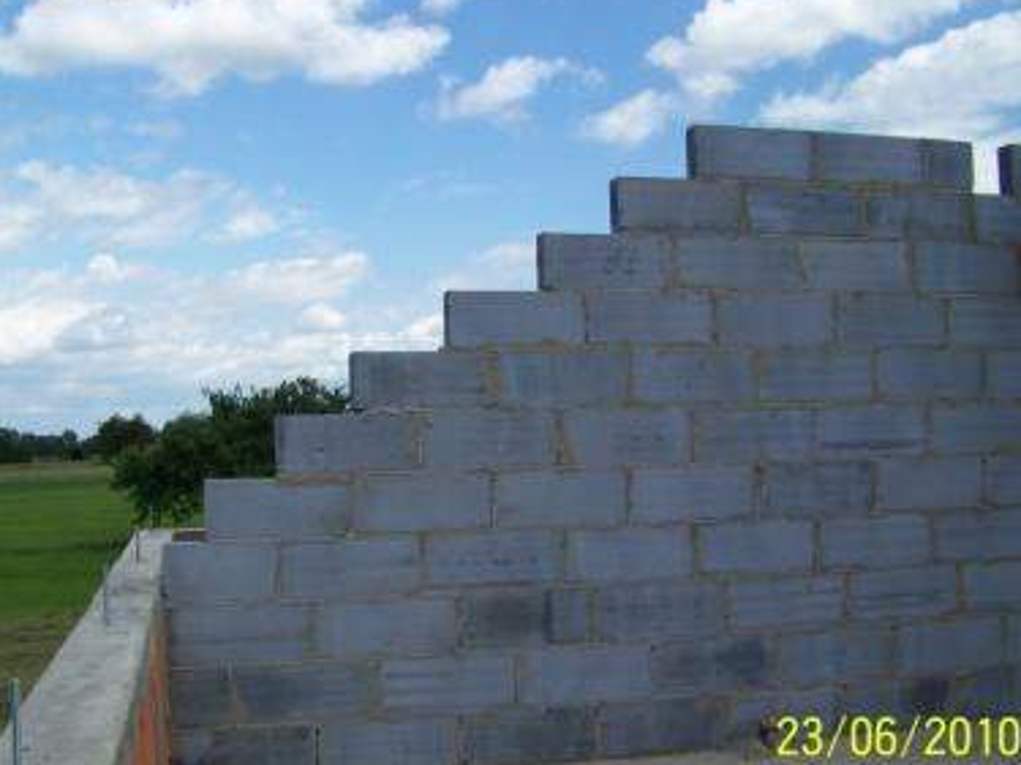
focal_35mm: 43
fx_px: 1268
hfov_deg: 43.8
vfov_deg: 33.6
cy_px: 397
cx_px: 476
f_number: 2.8
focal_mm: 5.85
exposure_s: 1/1000
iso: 64
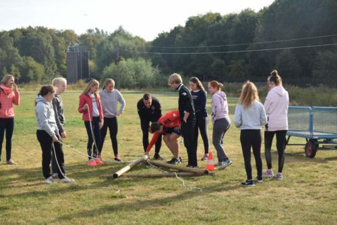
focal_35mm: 72
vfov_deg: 19.0
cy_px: 112
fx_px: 674
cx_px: 168
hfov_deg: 28.1
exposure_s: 1/250
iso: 200
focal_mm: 48
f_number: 8
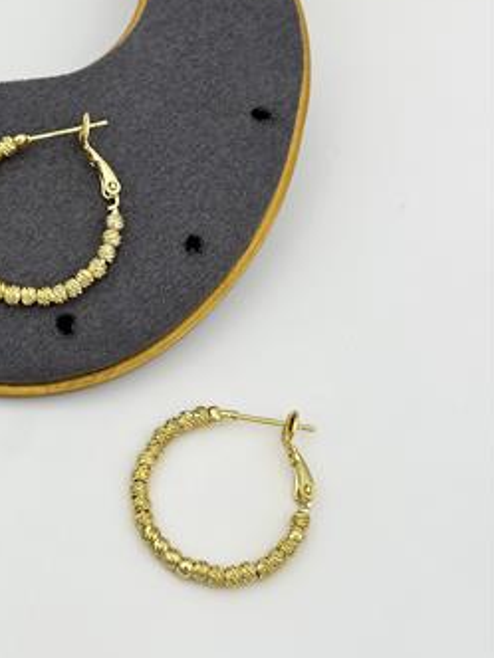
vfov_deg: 25.3
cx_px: 103
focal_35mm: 77
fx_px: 1465
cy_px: 308
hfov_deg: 19.0
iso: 64
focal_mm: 6.86
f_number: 1.8
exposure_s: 1/700
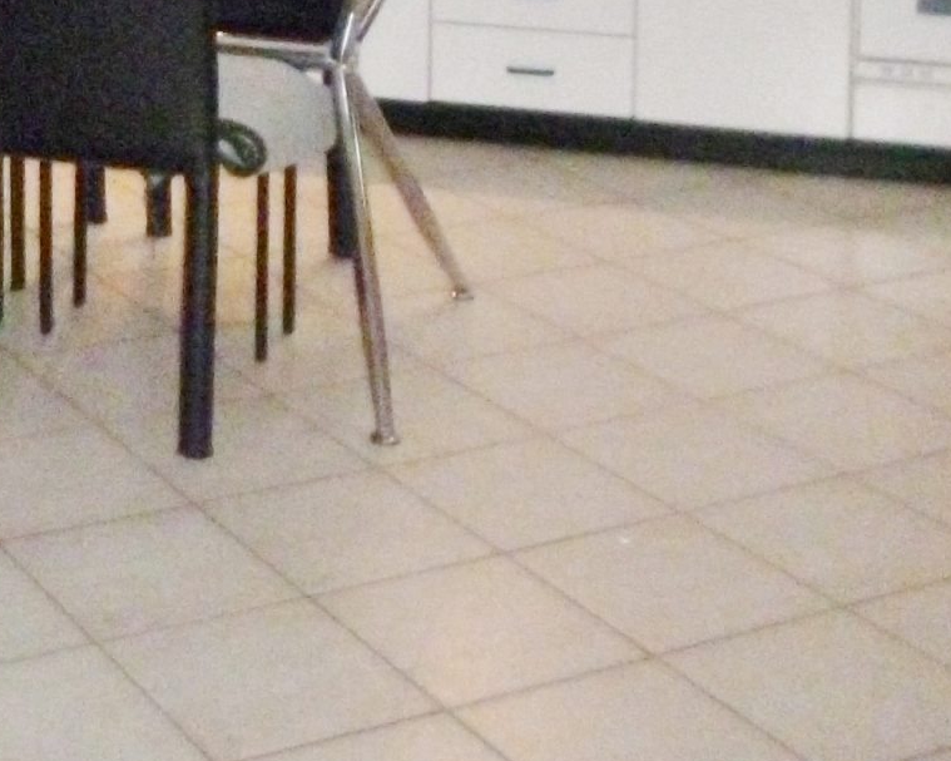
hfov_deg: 23.2
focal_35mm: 79
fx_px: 2223
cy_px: -405
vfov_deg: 17.3
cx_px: 3
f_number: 2.5
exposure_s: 1/125
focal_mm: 4.3
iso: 640
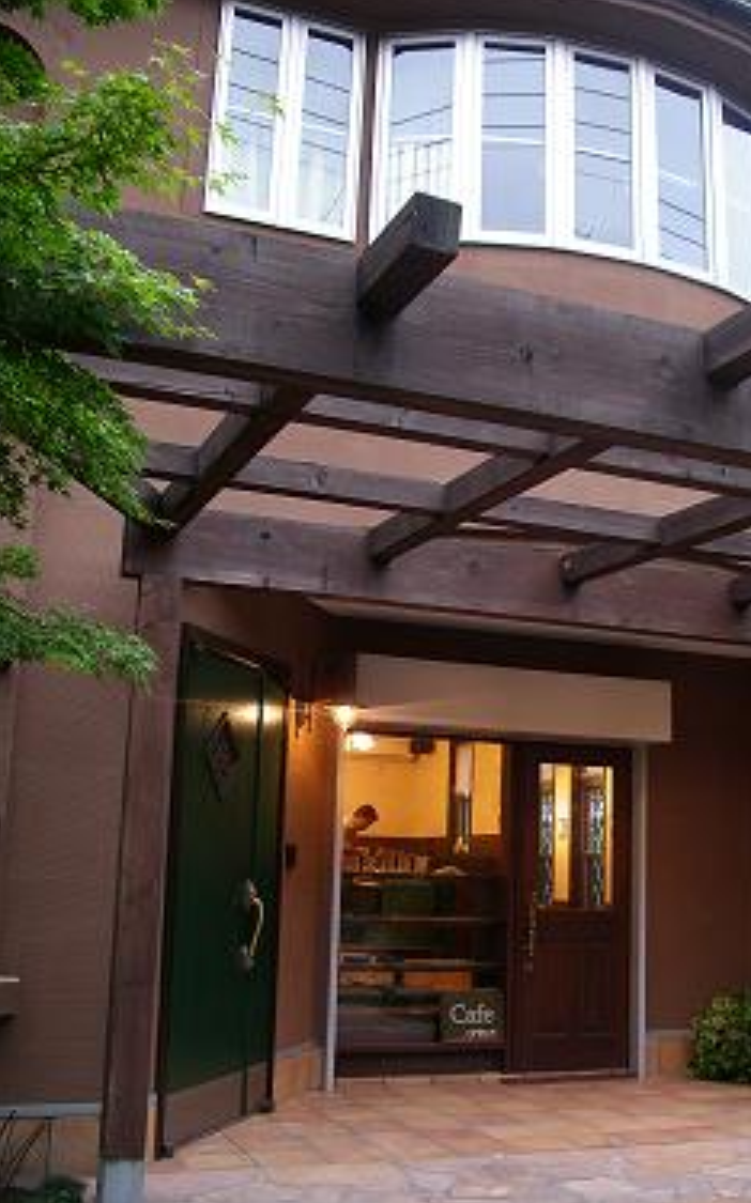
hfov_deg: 31.9
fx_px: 1311
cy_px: 593
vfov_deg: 49.3
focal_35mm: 40
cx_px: 454
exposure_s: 1/30
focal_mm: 7.8
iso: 200
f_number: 2.8
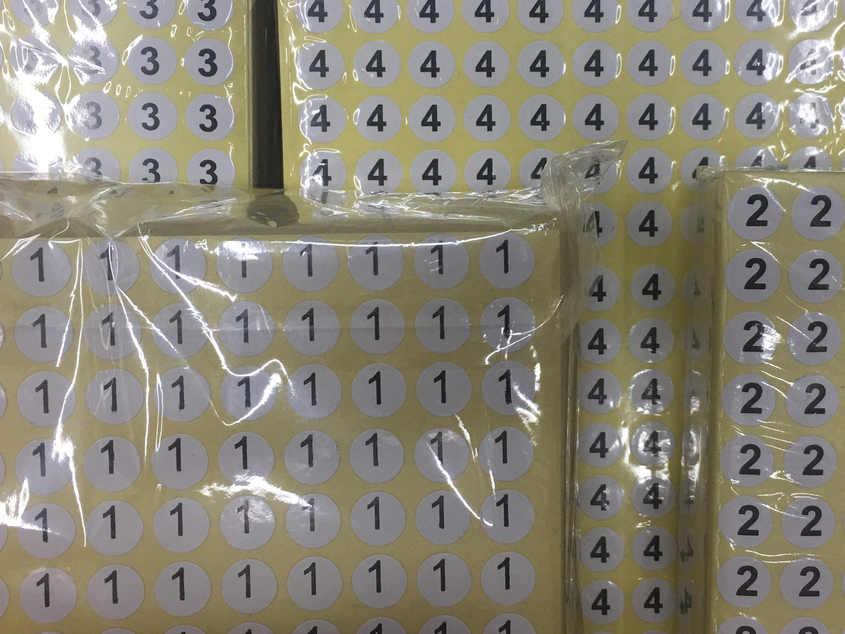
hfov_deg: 38.7
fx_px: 1196
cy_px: 274
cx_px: 526
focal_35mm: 49
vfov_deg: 29.6
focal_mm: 4.15
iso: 40
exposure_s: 1/33
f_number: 2.2
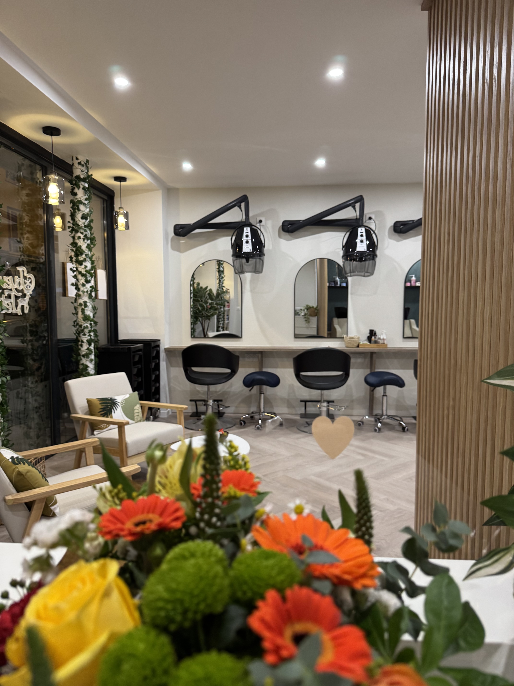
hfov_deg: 56.8
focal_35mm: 24
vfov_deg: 71.6
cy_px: 343
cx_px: 257
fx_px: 475
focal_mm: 6.76
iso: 250
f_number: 1.78
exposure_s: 1/50
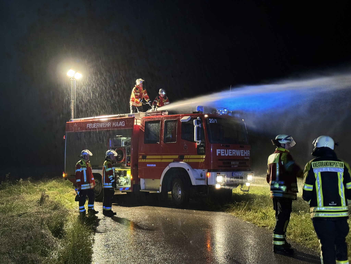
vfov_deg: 30.3
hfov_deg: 39.7
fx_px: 487
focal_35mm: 48
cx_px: 176
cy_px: 132
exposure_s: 1/25
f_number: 1.78
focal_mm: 6.76
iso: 640
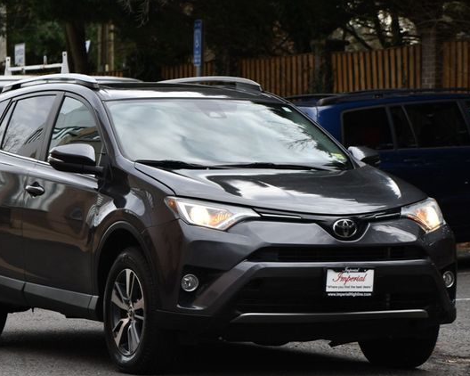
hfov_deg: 11.1
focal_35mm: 174
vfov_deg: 8.9
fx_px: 2419
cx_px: 194
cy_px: 189
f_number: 5.6
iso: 200
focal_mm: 102
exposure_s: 1/250
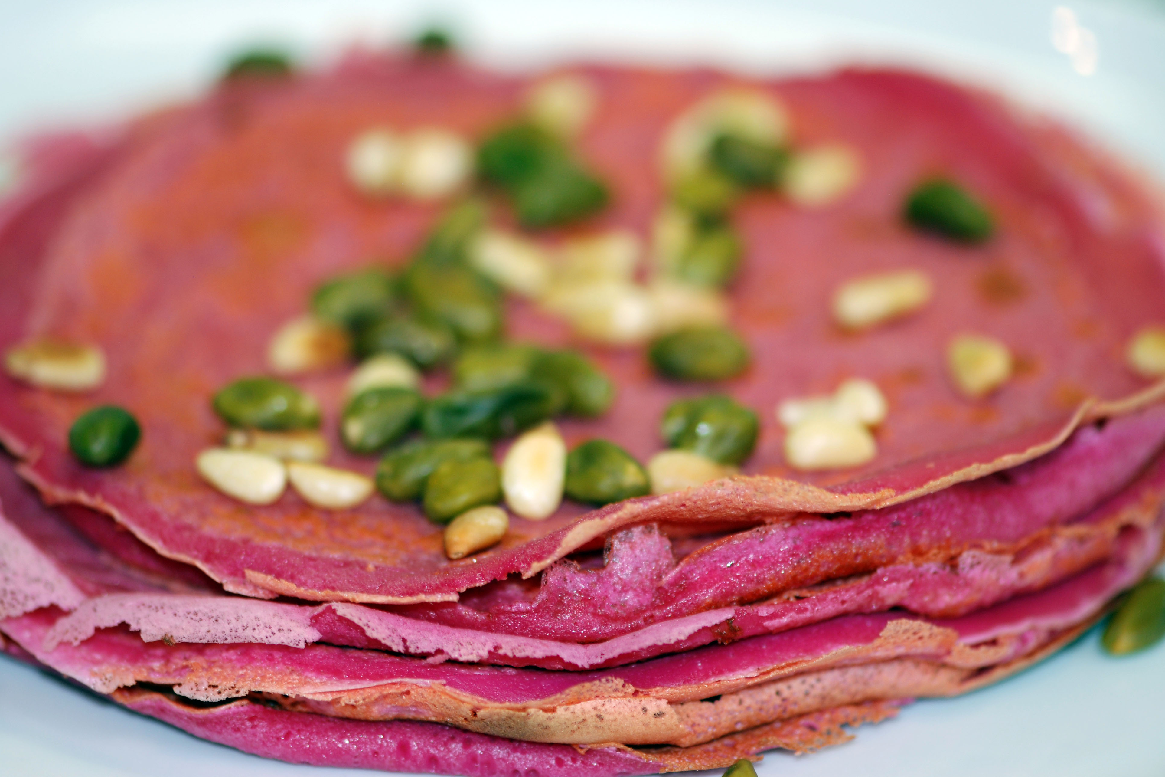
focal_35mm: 159
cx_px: 585
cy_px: 387
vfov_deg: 8.7
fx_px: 5129
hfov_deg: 13.0
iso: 200
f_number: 3.2
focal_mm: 105
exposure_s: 1/60
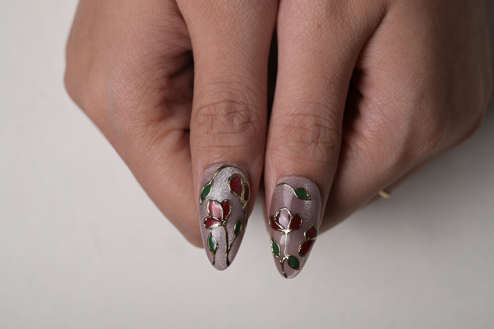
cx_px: 247
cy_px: 164
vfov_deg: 19.5
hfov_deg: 28.8
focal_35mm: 70
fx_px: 961
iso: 160
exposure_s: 1/160
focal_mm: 70
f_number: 9
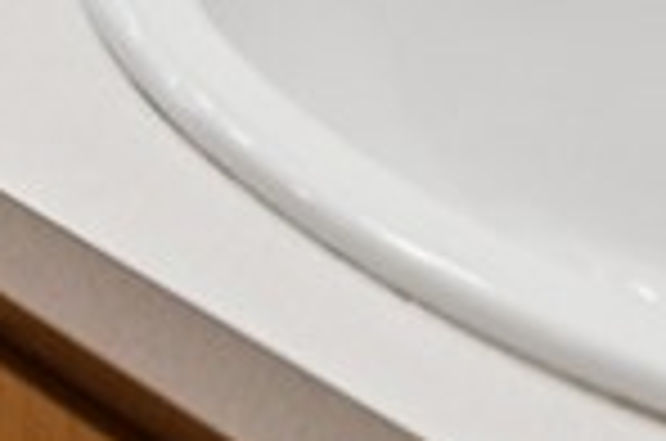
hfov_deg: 17.1
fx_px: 1901
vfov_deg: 8.9
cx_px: -446
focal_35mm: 103
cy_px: -1109
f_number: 5.6
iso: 200
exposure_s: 1/30
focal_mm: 14
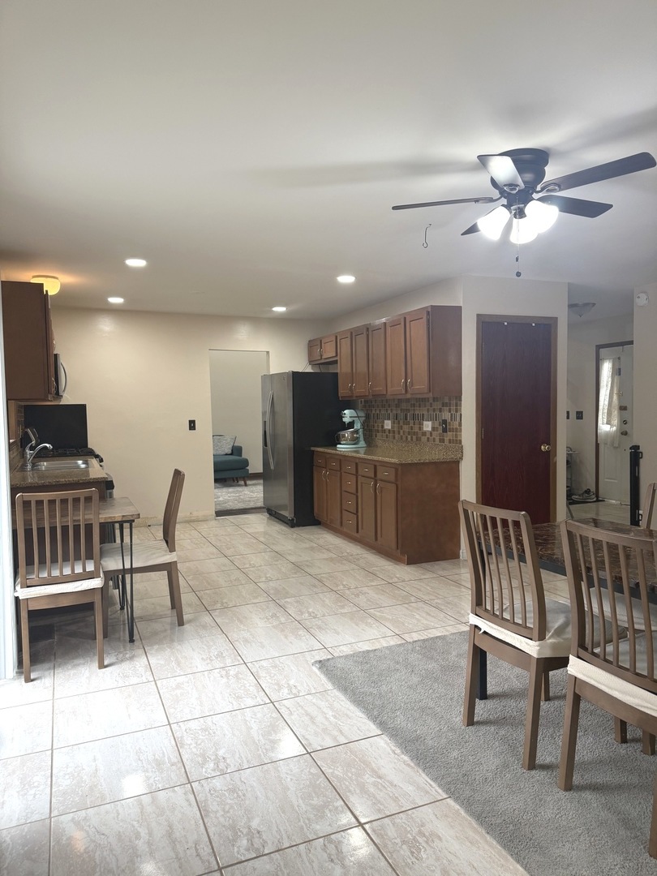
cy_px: 438
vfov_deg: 71.6
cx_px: 328
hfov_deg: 56.8
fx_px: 607
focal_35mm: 24
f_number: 1.78
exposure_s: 1/120
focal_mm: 6.76
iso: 125
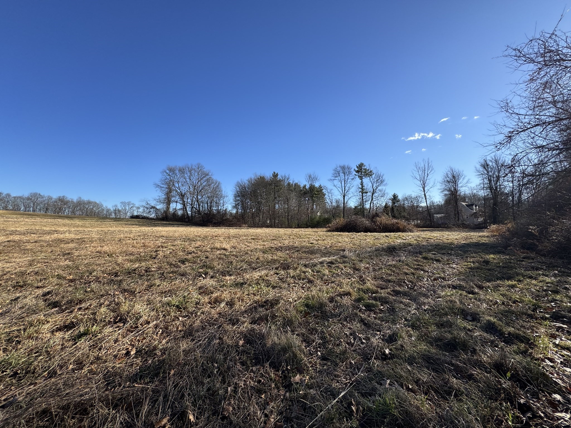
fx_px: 231
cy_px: 214
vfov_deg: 85.7
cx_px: 286
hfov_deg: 102.1
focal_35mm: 14
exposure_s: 1/1449
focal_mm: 2.22
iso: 50
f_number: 2.2
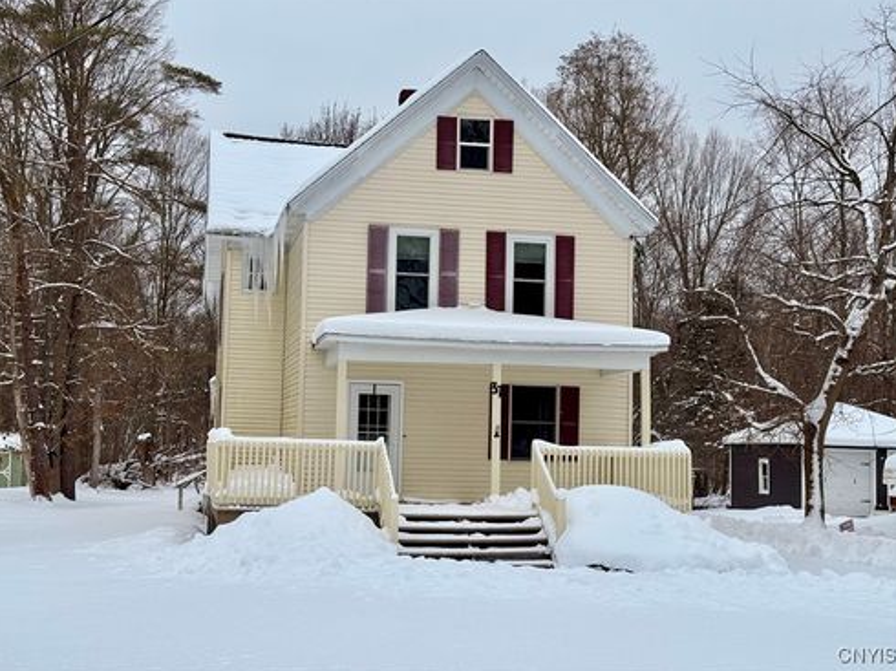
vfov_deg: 29.7
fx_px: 1268
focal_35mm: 49
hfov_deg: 38.9
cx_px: 443
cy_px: 332
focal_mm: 6.76
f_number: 1.78
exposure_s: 1/3226
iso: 80
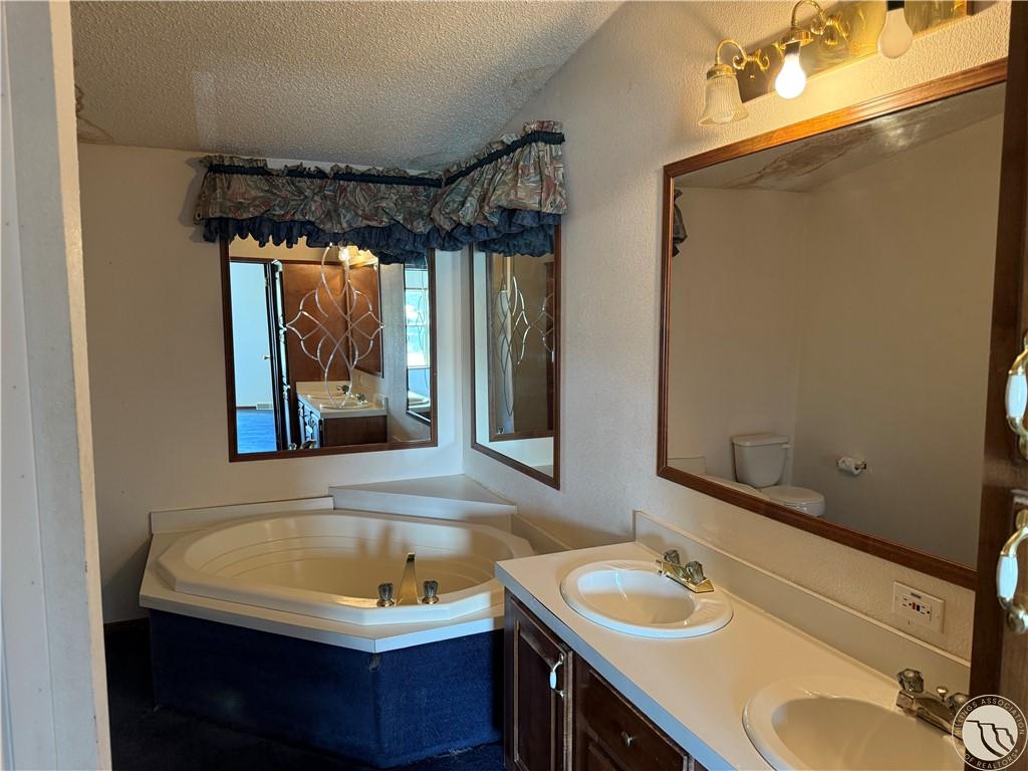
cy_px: 386
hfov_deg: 71.6
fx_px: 713
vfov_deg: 56.8
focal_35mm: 24
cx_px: 514
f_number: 1.78
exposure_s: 1/60
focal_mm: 6.76
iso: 250
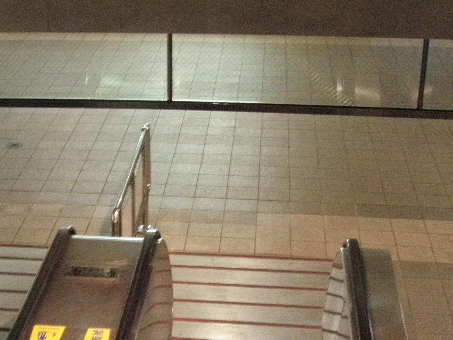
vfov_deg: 18.6
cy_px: 303
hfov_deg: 24.4
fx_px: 1021
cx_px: 52
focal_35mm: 78
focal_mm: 6.7
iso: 800
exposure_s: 1/30
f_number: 3.5
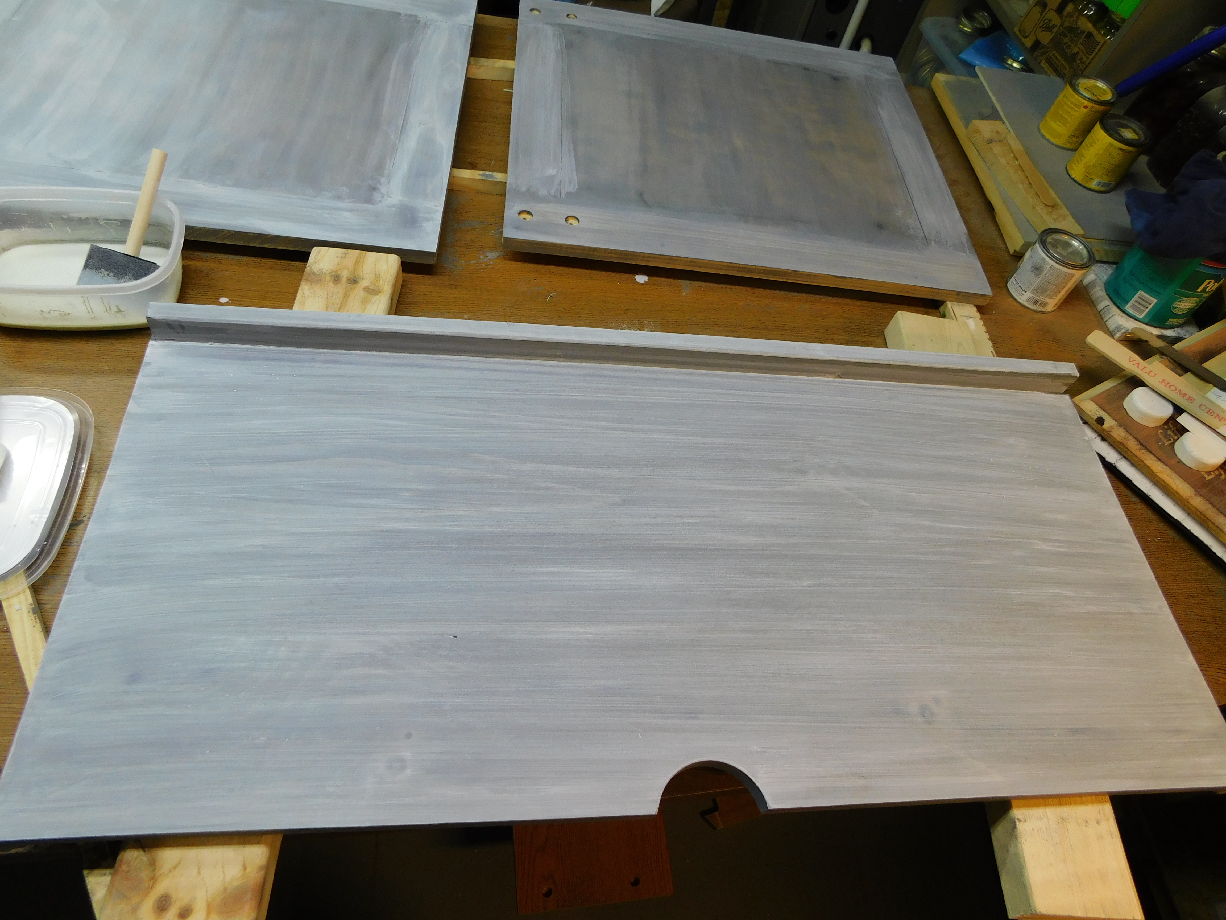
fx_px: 815
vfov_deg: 58.9
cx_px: 613
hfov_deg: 73.9
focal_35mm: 23
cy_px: 460
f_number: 3
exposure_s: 1/30
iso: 160
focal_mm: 4
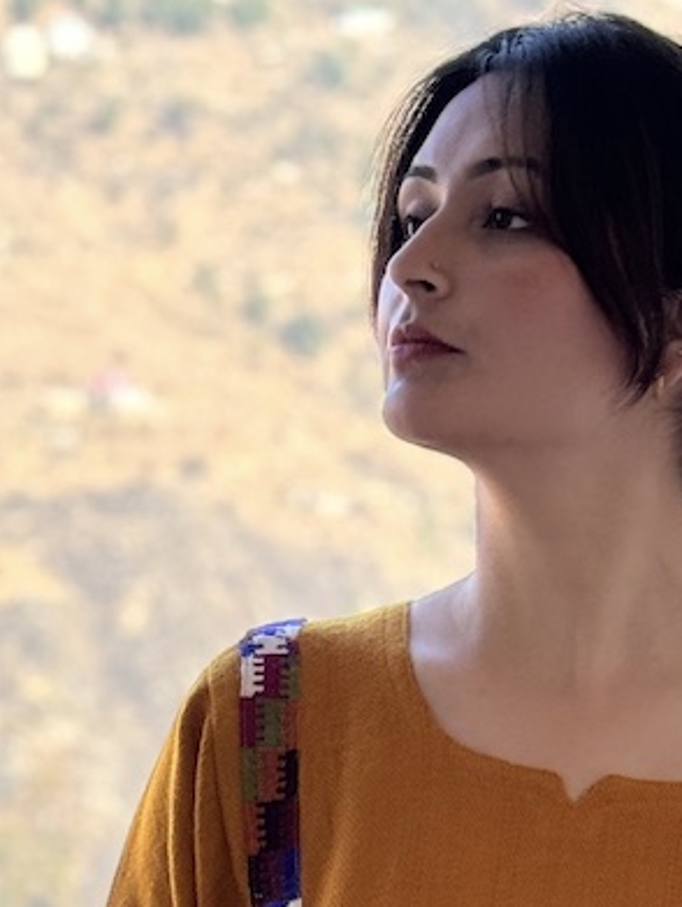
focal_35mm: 157
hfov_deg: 9.5
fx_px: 4118
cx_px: 336
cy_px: 1452
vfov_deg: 11.9
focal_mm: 6.76
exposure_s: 1/582
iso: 64
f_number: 1.78
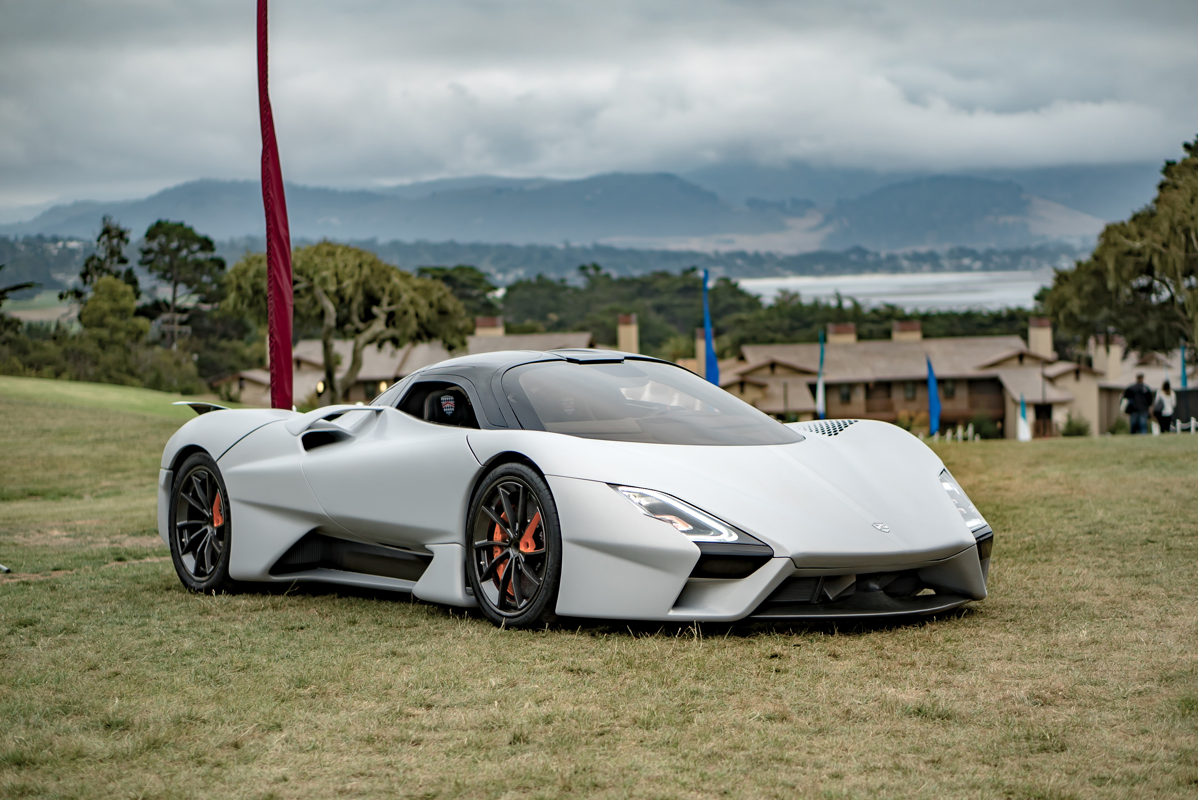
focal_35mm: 75
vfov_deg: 18.2
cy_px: 400
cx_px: 599
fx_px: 2497
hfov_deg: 27.0
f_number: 1.8
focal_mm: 50
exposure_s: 1/400
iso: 200
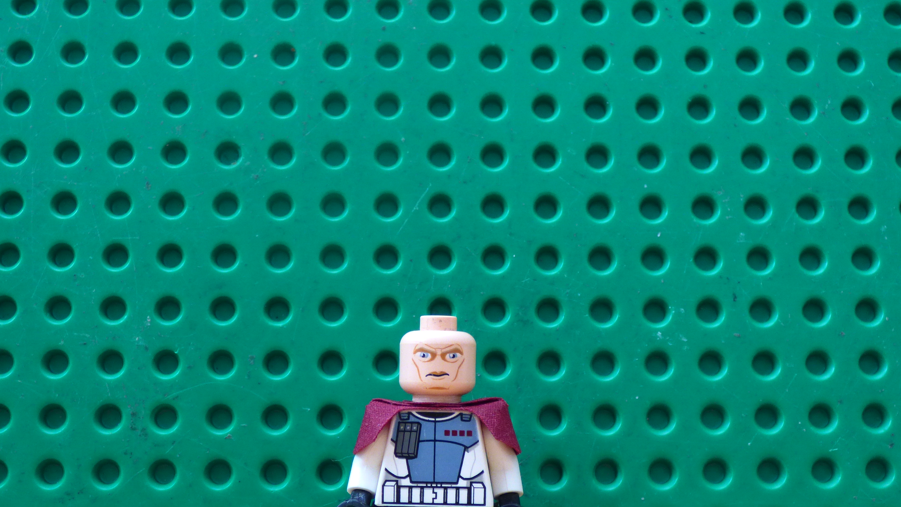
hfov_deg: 38.5
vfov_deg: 22.1
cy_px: 355
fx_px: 1290
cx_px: 449
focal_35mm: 54
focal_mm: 7.07
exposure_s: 1/2
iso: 400
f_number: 3.6
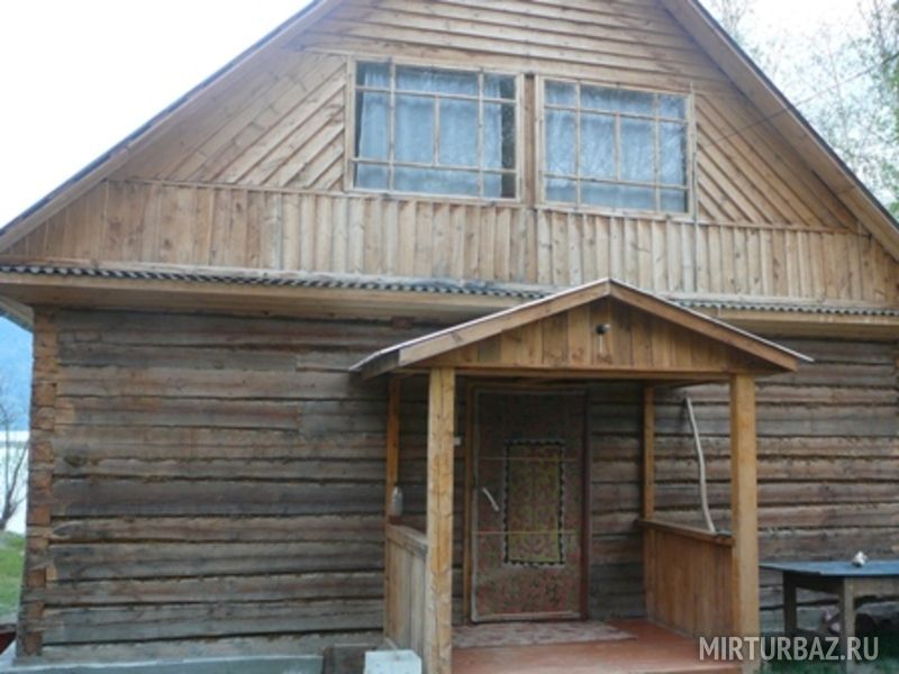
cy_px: 337
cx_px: 450
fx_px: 909
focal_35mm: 35
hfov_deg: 52.6
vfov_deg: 40.7
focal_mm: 5.2
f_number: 2.8
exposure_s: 1/60
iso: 100
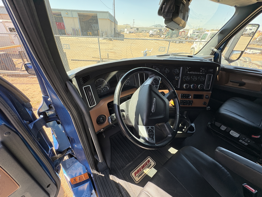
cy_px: 98
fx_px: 106
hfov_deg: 102.1
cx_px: 131
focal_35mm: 14
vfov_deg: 85.7
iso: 125
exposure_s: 1/110
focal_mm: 2.22
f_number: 2.2
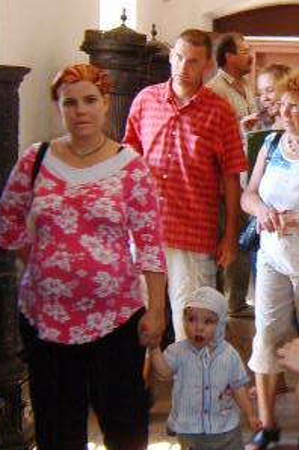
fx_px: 1061
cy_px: 239
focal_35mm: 85
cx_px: 349
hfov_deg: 15.5
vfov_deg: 23.9
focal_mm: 5.8
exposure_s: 1/30
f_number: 2.8
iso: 141
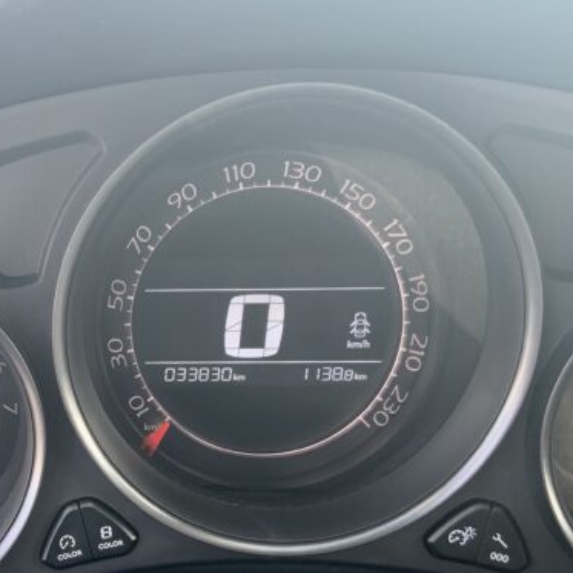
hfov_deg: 30.0
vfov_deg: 30.8
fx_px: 1030
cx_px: 81
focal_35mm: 55
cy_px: 392
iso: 64
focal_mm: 3
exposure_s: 1/122
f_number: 1.8
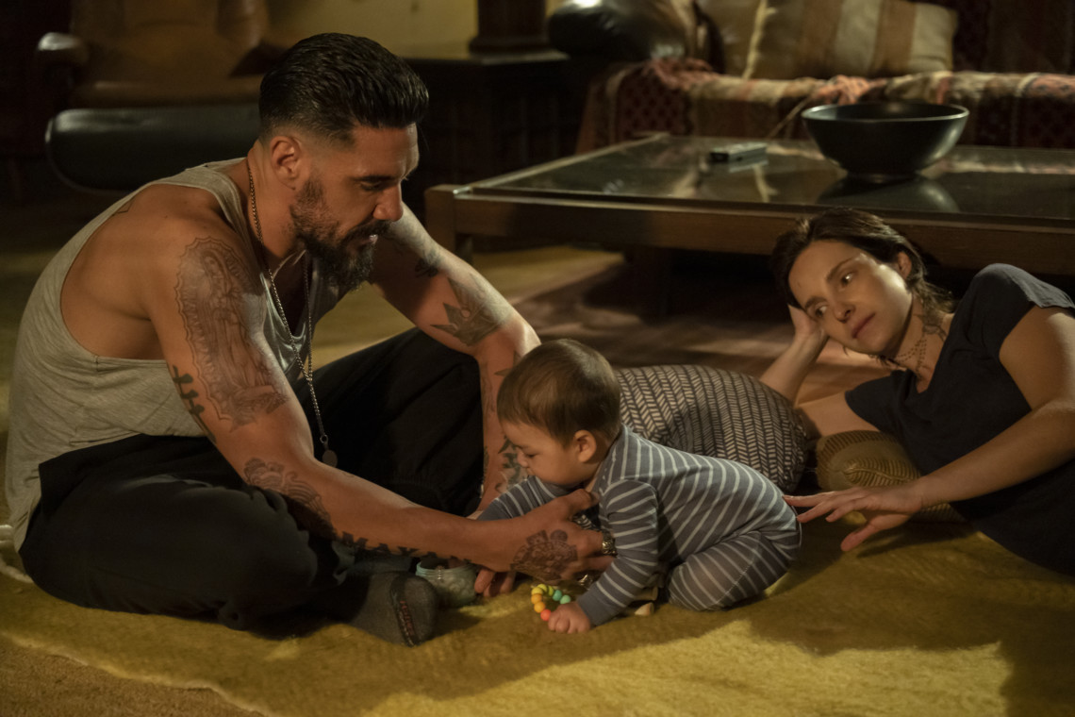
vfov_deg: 20.6
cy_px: 358
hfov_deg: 30.5
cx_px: 538
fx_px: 1971
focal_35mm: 66
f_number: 3.2
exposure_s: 1/100
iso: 6400
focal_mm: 66
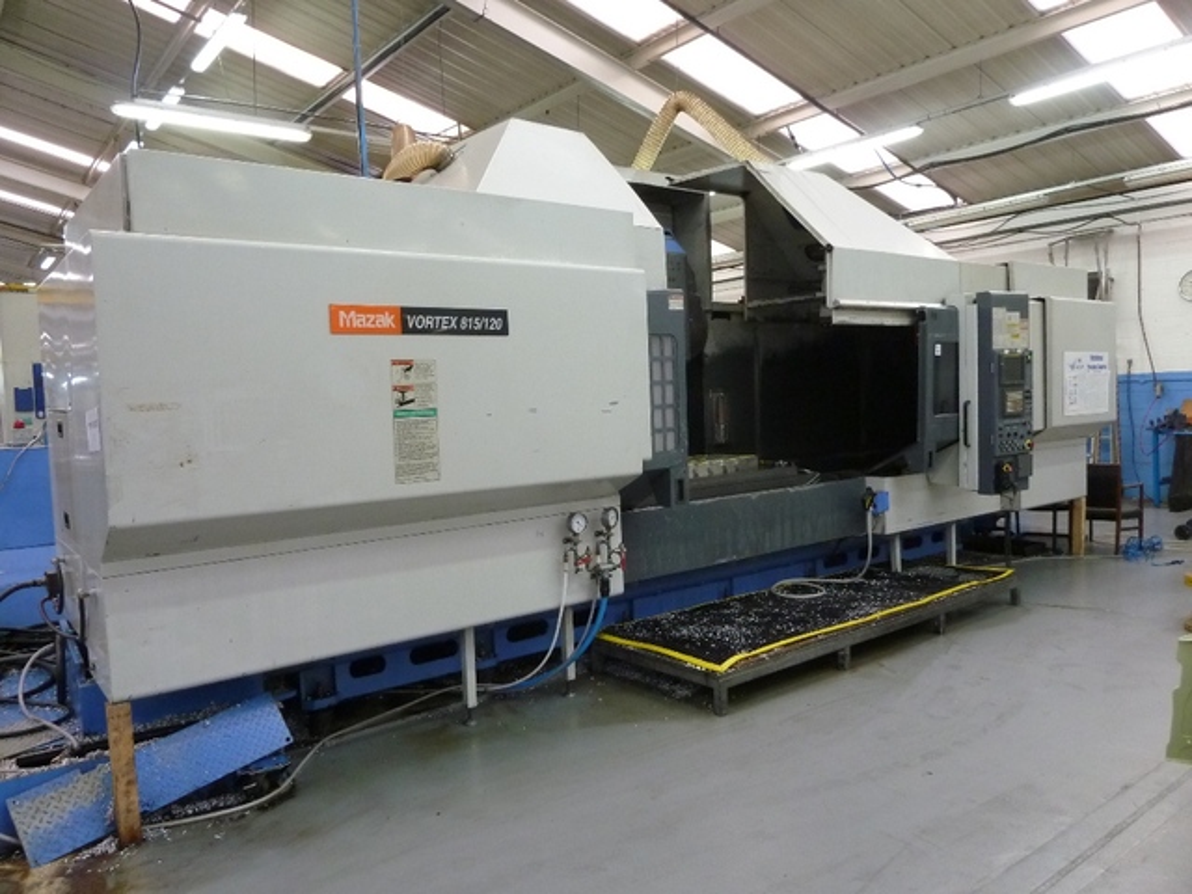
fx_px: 861
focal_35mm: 25
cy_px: 447
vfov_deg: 54.9
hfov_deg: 69.4
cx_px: 596
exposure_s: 1/30
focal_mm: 4.1
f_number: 3.3
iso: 320
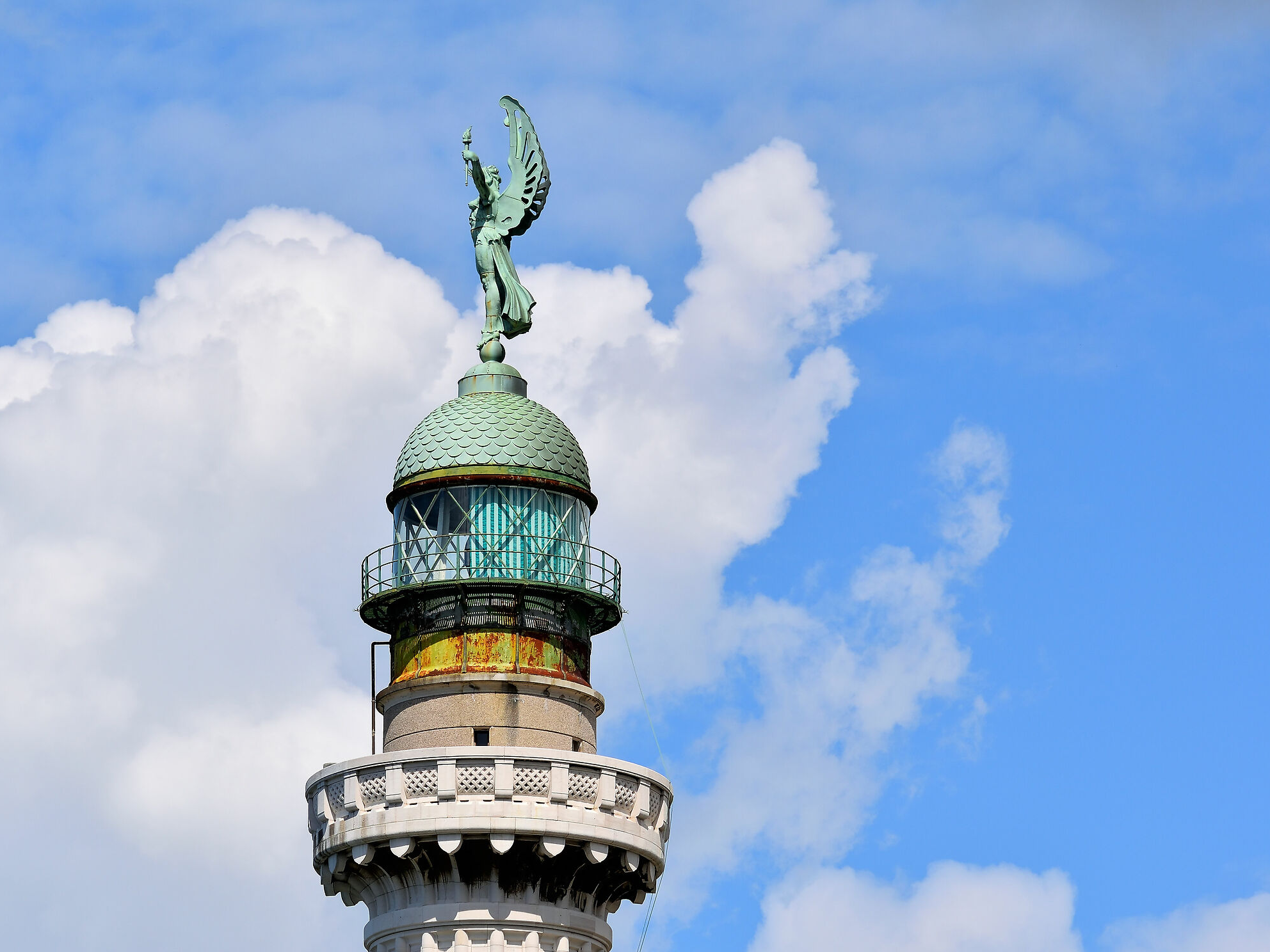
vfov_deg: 6.3
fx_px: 8643
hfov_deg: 8.4
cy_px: 481
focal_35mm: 236
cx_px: 516
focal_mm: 135
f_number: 14
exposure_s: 1/320
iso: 100
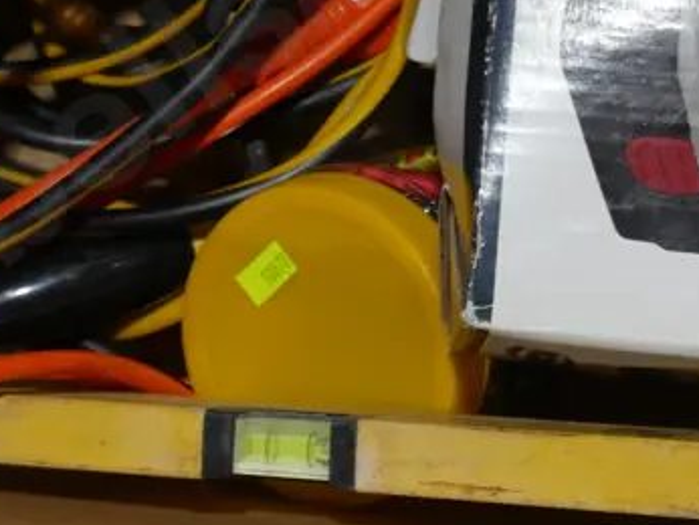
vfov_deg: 9.9
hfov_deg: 13.3
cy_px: -102
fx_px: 2991
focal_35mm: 148
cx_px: 422
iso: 320
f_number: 5.3
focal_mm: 25
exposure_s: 1/60
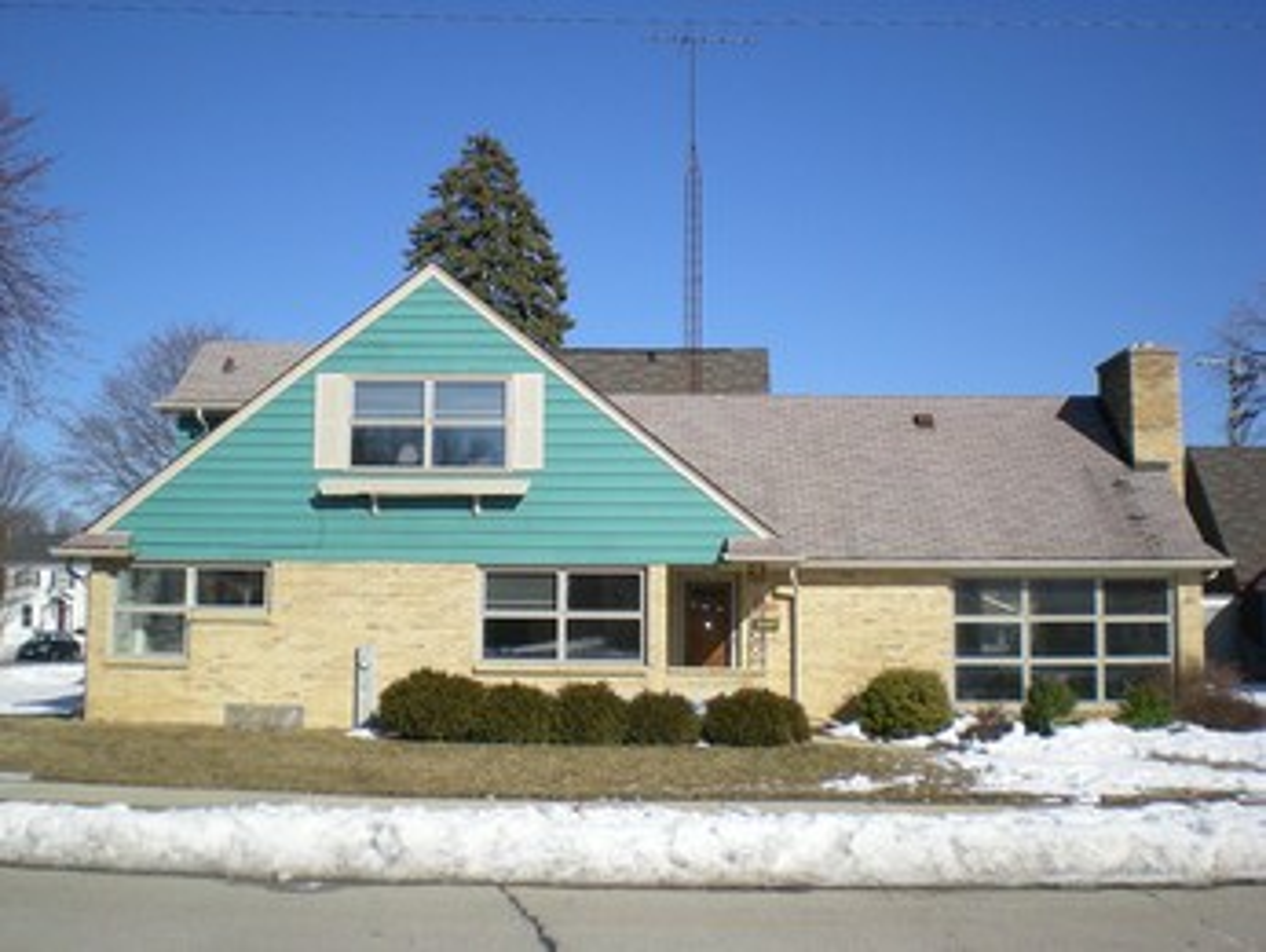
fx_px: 1391
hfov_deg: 48.9
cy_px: 476
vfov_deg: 37.8
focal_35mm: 38
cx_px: 633
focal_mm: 6.3
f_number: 4.6
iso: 77
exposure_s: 1/697
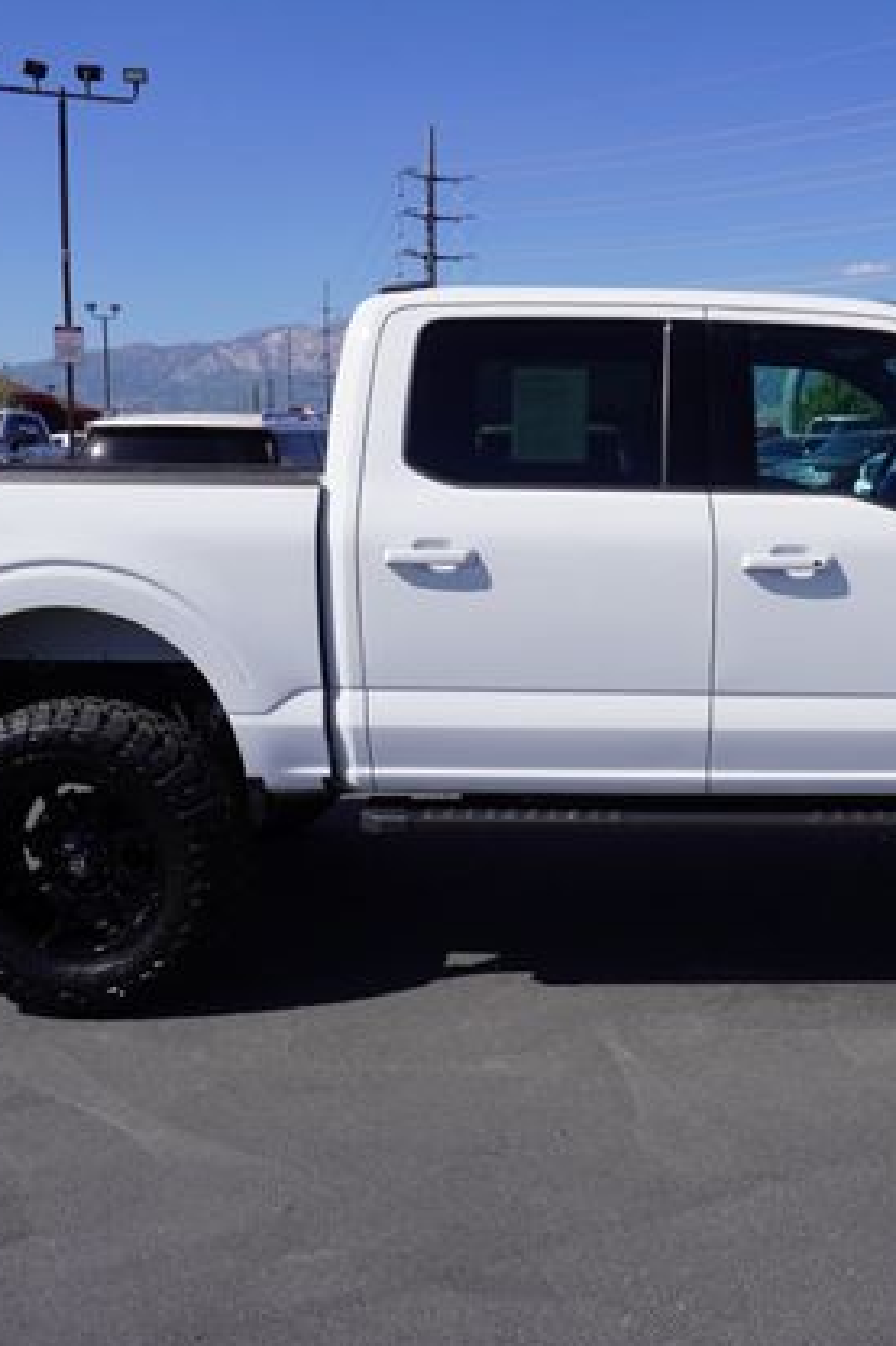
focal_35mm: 37
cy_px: 683
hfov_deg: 35.4
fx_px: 1382
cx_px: 624
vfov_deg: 51.9
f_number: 8
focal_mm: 16
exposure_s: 1/400
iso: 100
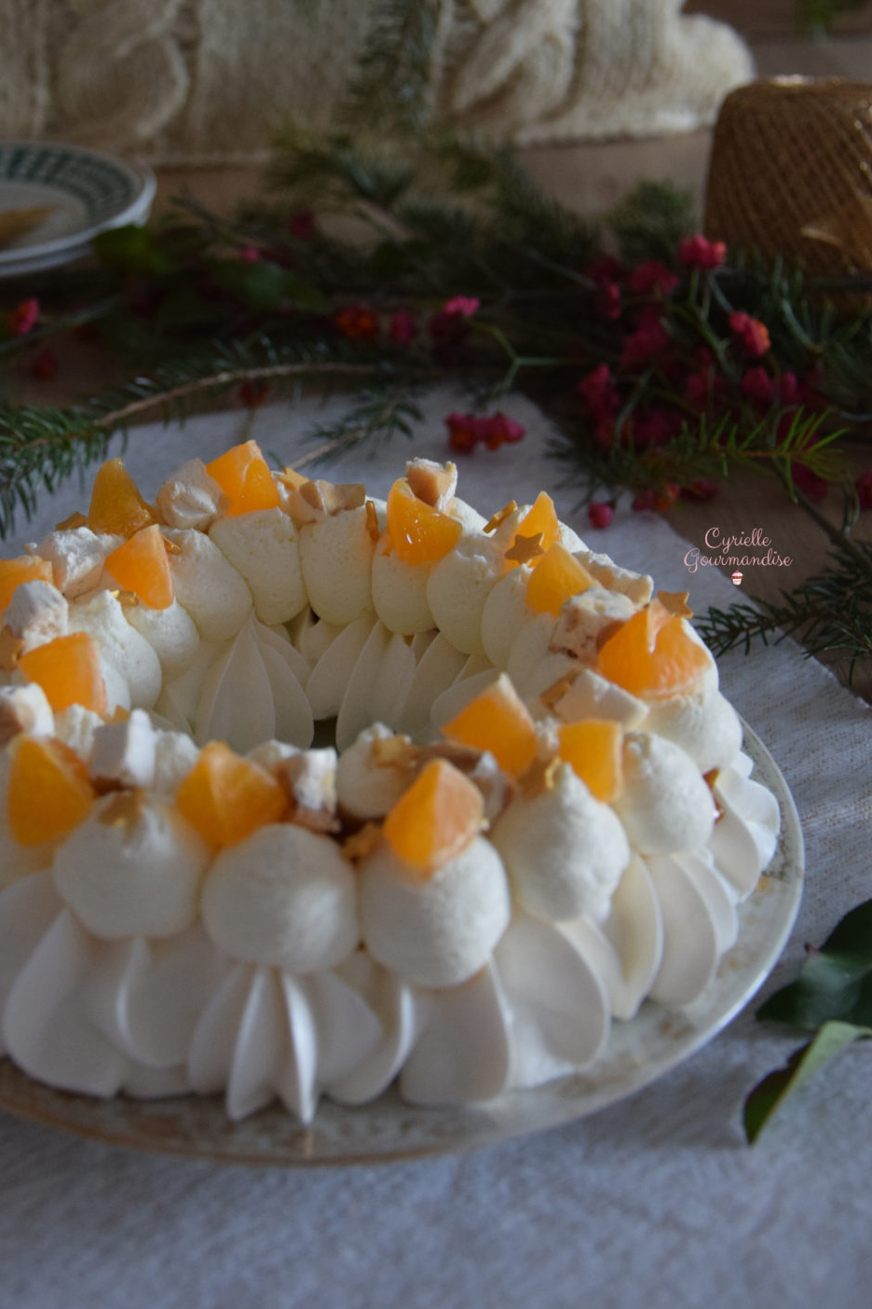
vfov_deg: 33.3
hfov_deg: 22.6
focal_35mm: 60
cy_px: 497
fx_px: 2180
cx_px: 328
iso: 1400
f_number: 4.2
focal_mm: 32
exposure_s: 1/60
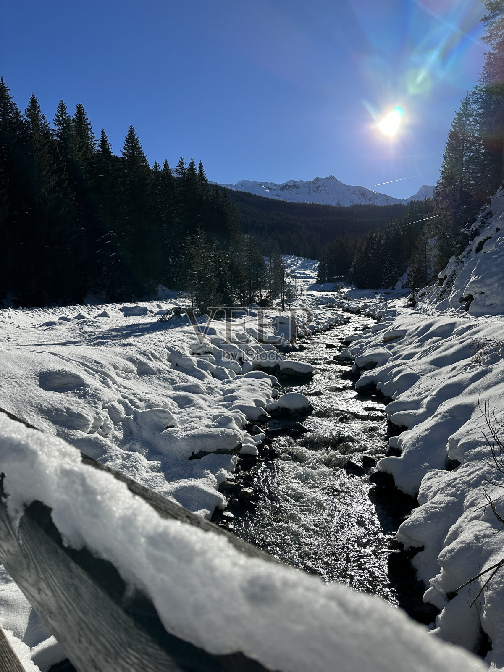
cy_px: 336
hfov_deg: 56.8
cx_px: 252
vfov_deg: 71.6
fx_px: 466
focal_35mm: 24
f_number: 1.78
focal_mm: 6.86
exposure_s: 1/12048
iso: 80
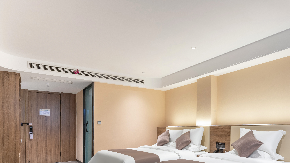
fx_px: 208
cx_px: 177
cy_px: 129
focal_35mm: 27
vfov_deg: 41.2
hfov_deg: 69.0
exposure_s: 1/2
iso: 100
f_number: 9
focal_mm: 14
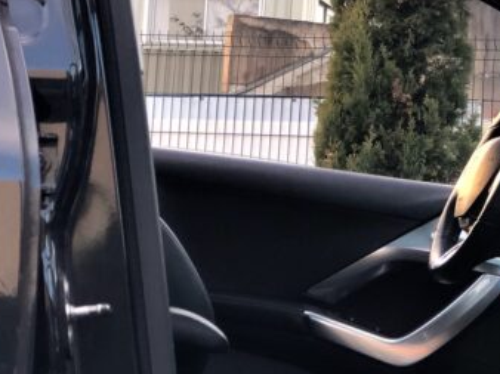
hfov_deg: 14.3
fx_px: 1949
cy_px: 40
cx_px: 522
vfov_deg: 10.9
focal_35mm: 135
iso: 32
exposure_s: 1/30
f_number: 2.8
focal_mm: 6.6
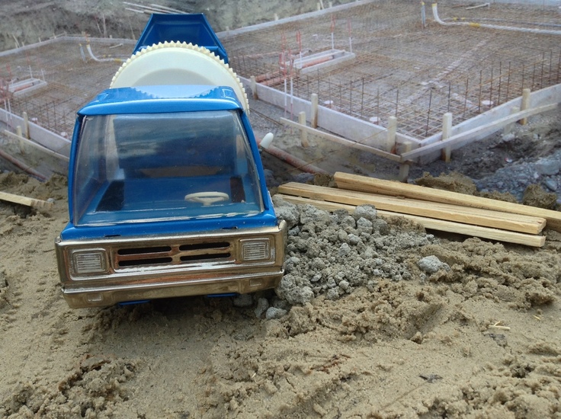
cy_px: 210
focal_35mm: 33
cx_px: 280
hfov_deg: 55.4
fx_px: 534
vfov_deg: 42.9
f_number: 2.4
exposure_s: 1/120
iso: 32
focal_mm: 3.3
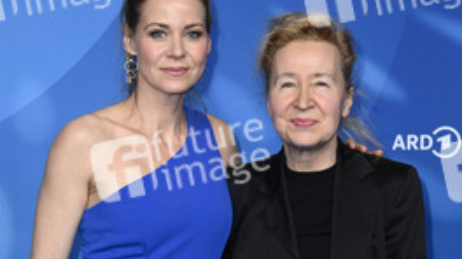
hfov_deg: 14.7
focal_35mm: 146
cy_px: 248
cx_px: 231
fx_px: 1787
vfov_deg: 8.3
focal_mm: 92
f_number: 5.6
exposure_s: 1/250
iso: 800
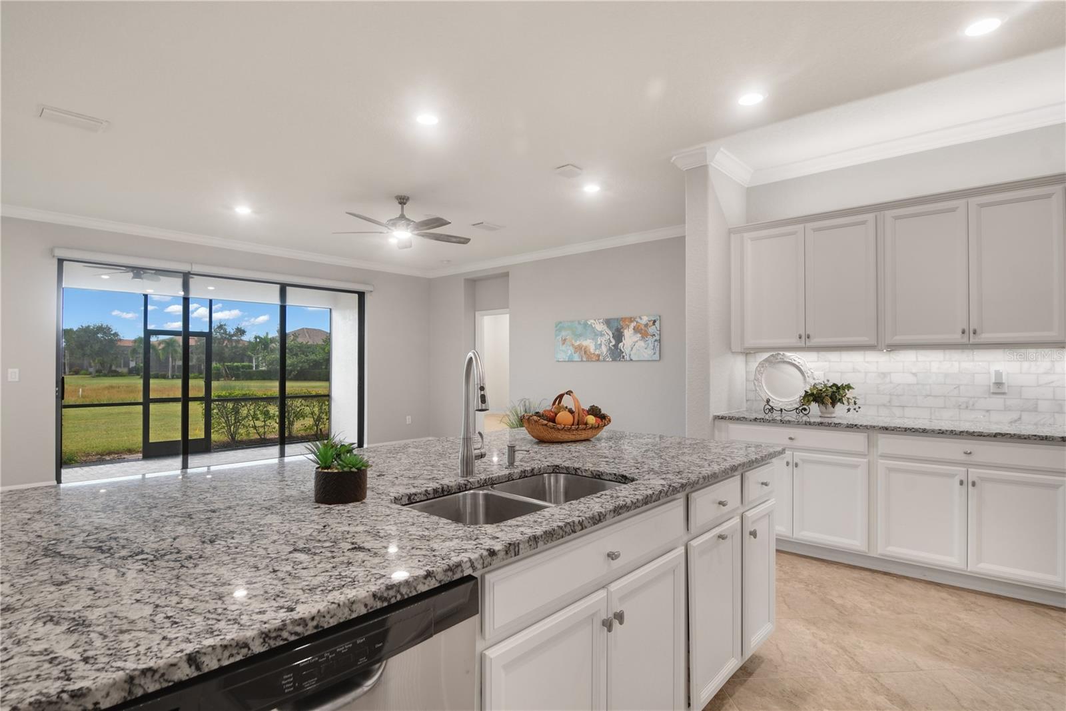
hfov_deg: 90.0
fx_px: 533
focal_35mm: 18
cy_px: 356
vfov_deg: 67.4
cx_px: 533
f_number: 9
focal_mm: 12
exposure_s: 1/2
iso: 125
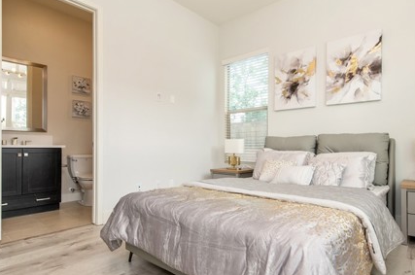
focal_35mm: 21
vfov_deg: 59.2
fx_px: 242
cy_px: 150
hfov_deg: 80.9
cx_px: 235
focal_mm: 14
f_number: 4.5
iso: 200
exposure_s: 1/80
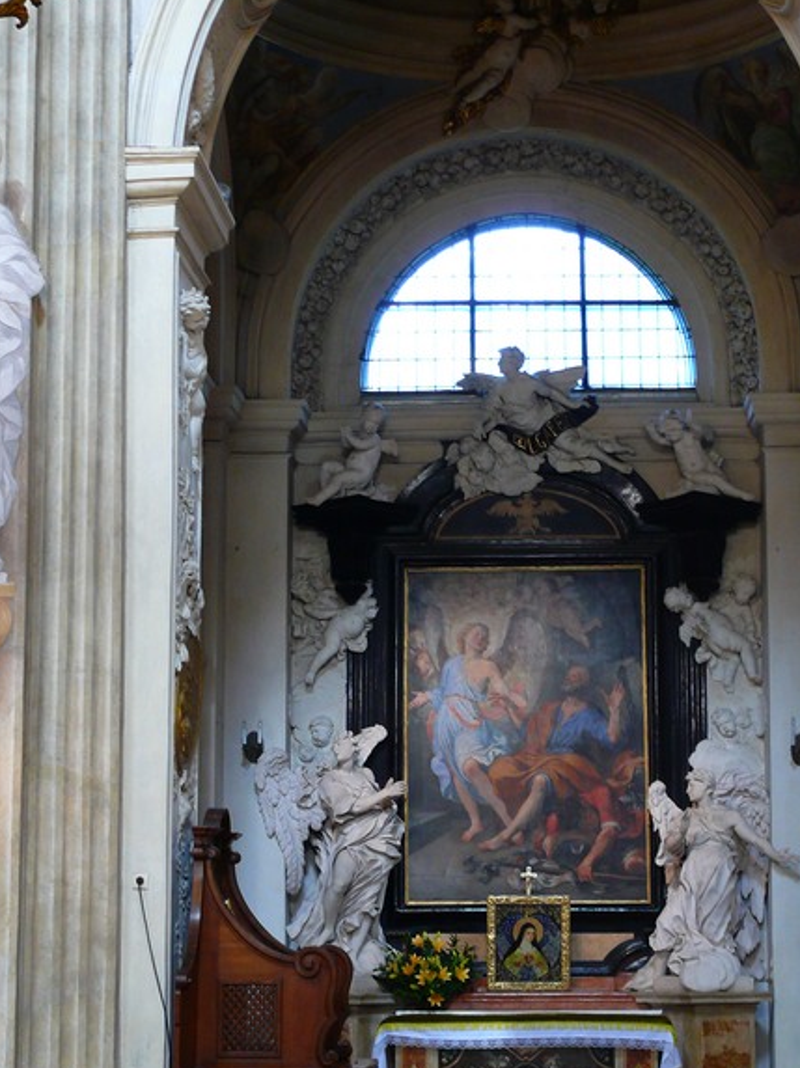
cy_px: 660
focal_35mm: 72
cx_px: 503
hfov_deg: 20.4
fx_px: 2221
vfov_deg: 27.0
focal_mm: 11.6
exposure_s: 1/15
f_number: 3.2
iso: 200
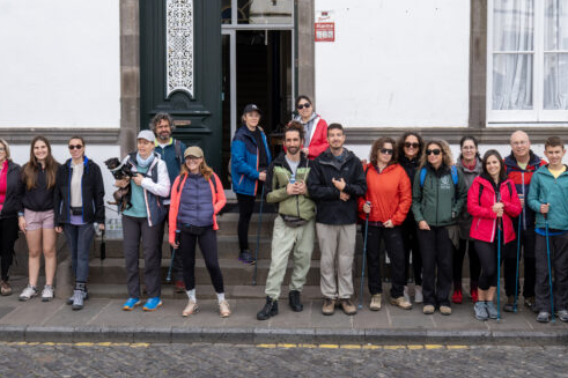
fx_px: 757
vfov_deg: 28.1
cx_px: 275
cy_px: 196
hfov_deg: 41.1
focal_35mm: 48
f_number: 7.1
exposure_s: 1/160
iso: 400
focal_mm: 46
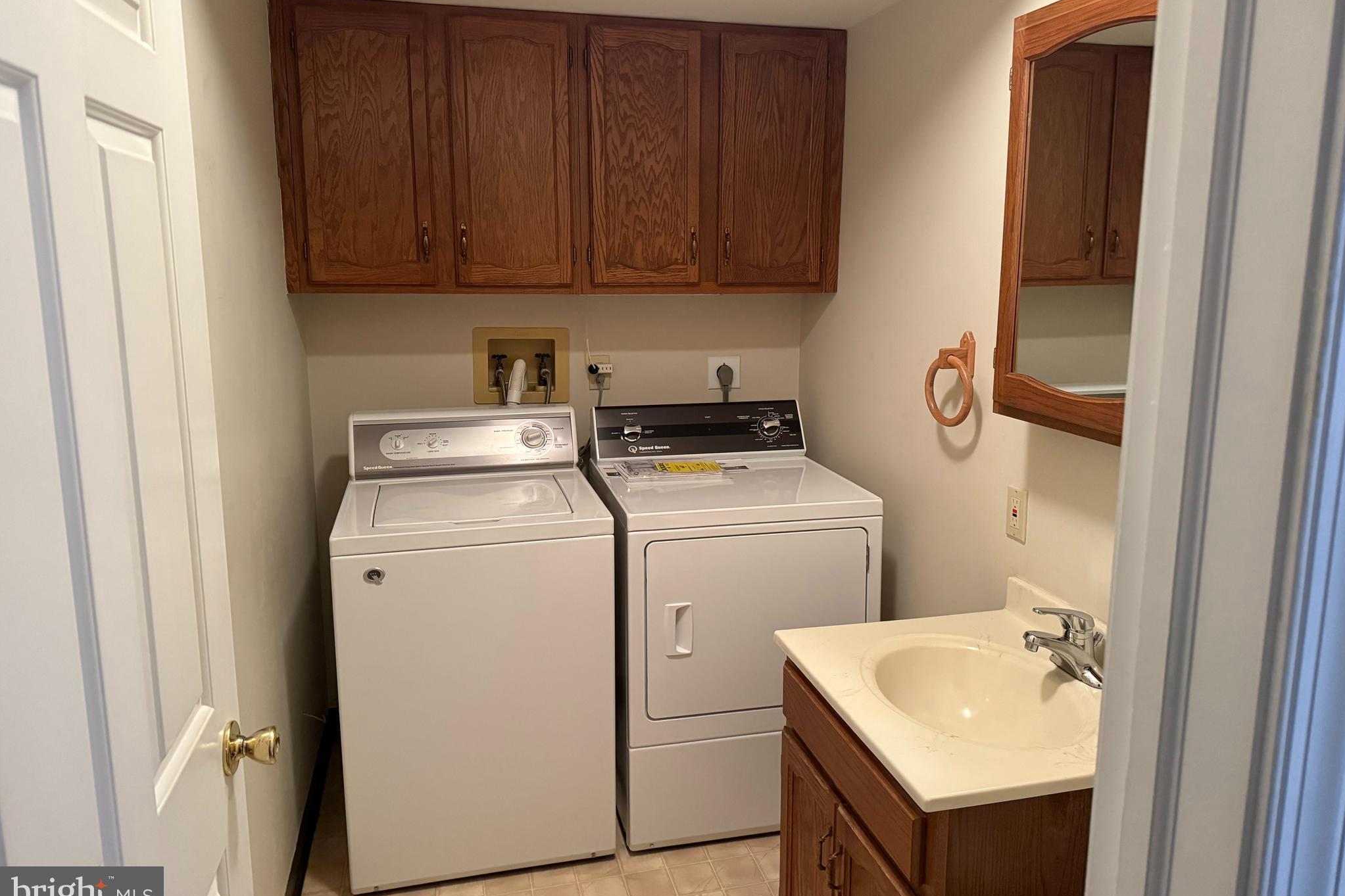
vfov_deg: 51.2
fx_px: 934
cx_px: 673
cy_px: 415
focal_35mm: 25
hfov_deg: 71.5
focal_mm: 6.76
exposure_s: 1/60
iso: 640
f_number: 1.78
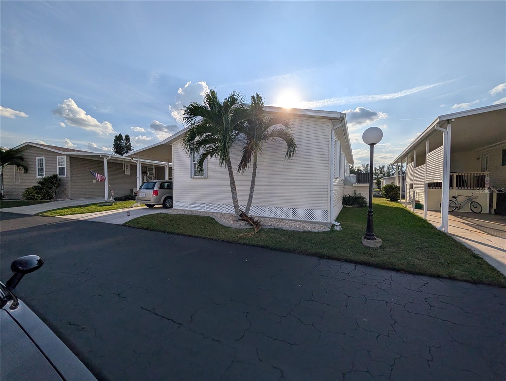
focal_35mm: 12
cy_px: 190
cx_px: 253
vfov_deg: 94.6
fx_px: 176
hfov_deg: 110.5
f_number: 1.7
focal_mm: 2.02
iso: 62
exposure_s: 1/11765
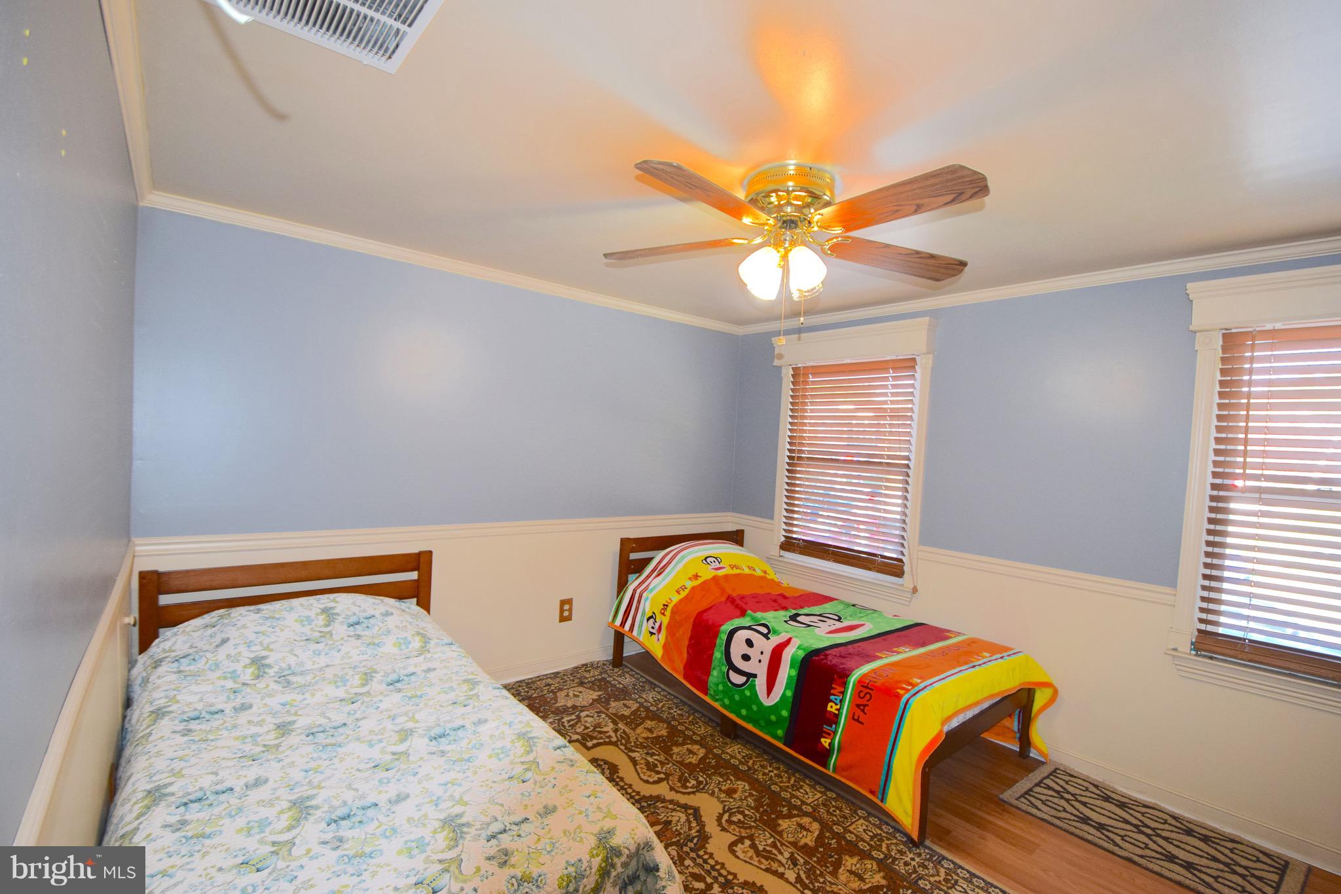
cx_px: 670
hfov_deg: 100.4
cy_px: 447
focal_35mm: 15
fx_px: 559
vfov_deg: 77.3
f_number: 5
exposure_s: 1/100
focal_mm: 10
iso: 800
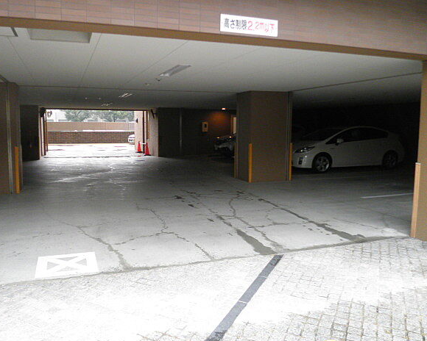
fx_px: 354
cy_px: 166
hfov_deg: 62.1
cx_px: 195
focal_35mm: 28
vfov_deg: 51.5
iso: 125
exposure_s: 1/30
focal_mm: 4.7
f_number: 2.8
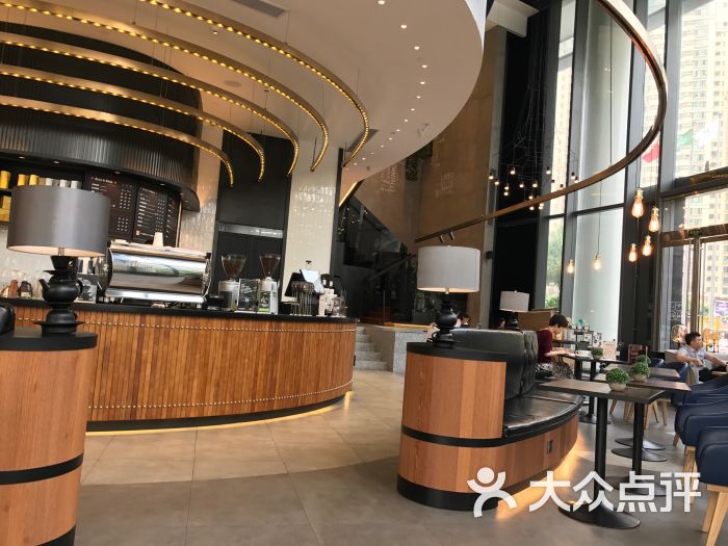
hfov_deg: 63.4
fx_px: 589
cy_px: 273
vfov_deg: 49.7
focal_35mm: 28
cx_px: 364
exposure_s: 1/50
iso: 32
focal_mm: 3.99
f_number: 1.8
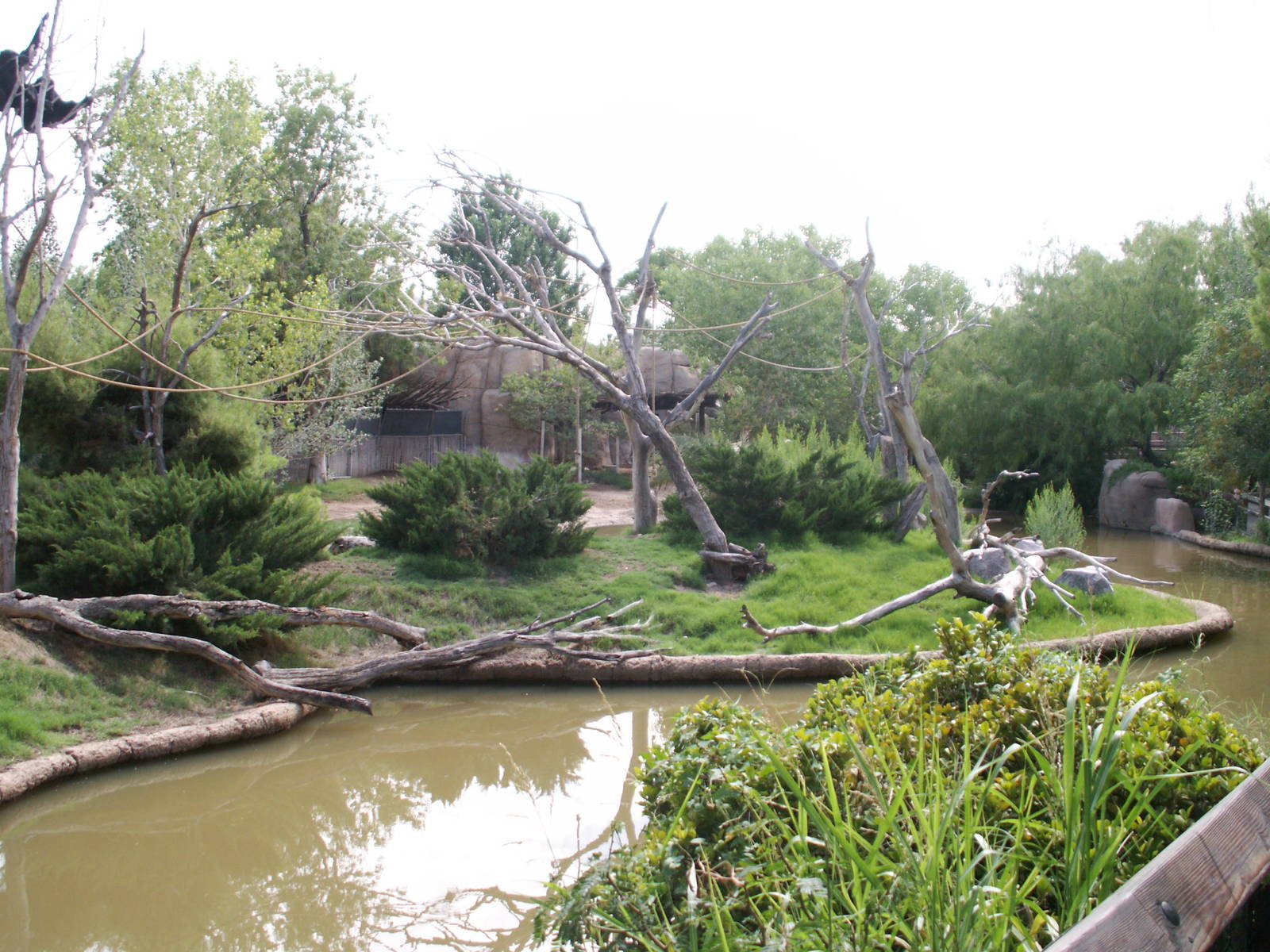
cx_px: 635
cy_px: 476
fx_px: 1284
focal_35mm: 35
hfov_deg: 52.6
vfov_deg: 40.7
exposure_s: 1/320
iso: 50
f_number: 2.8
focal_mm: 5.86
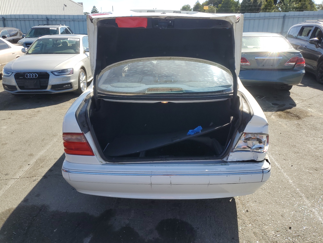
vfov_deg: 53.1
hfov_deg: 67.3
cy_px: 122
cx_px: 162
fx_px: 243
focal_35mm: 26
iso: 50
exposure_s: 1/2000
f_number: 1.5
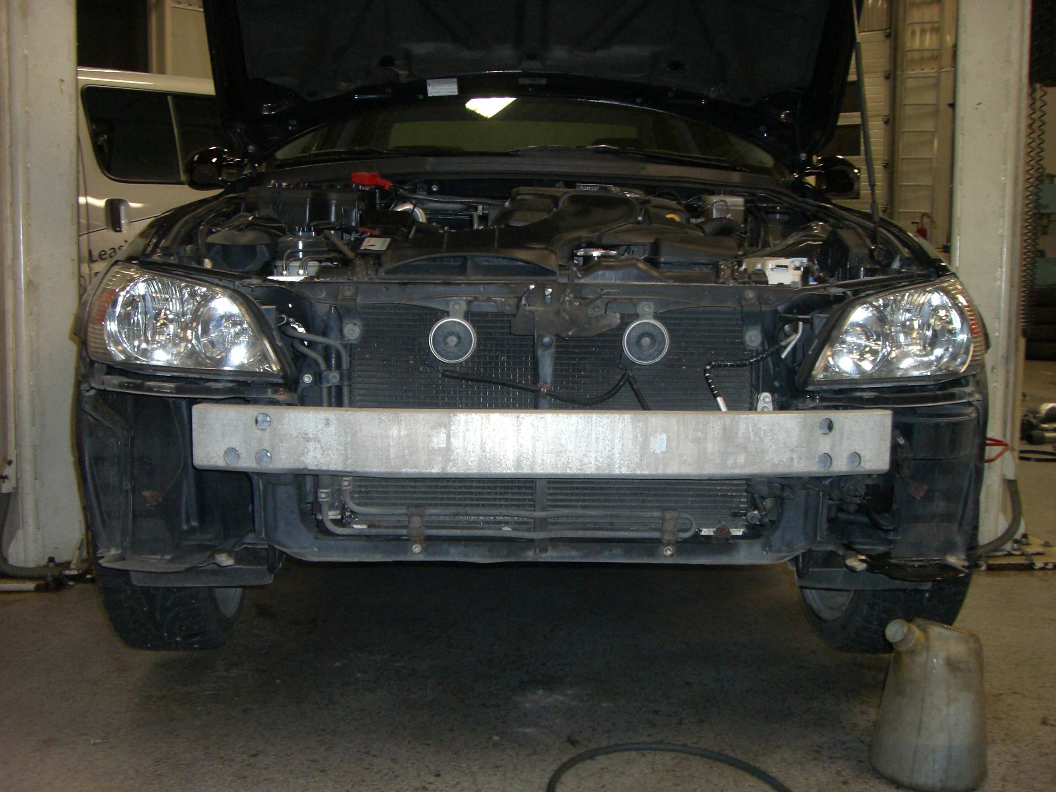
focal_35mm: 38
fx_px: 1159
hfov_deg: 49.0
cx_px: 528
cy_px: 396
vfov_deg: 37.7
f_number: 2.7
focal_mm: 6.2
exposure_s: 1/60
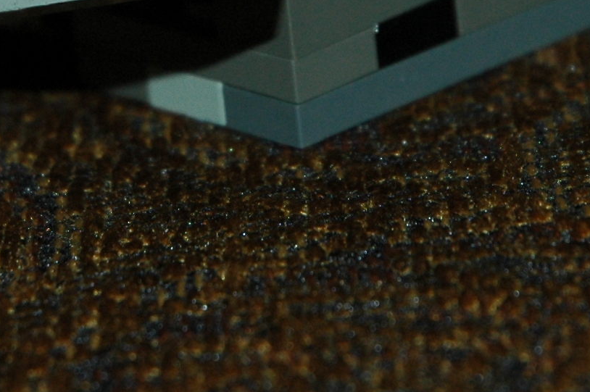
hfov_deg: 5.3
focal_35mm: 388
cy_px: -199
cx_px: 237
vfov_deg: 3.5
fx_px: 6352
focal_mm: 70
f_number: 7.1
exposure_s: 1/125
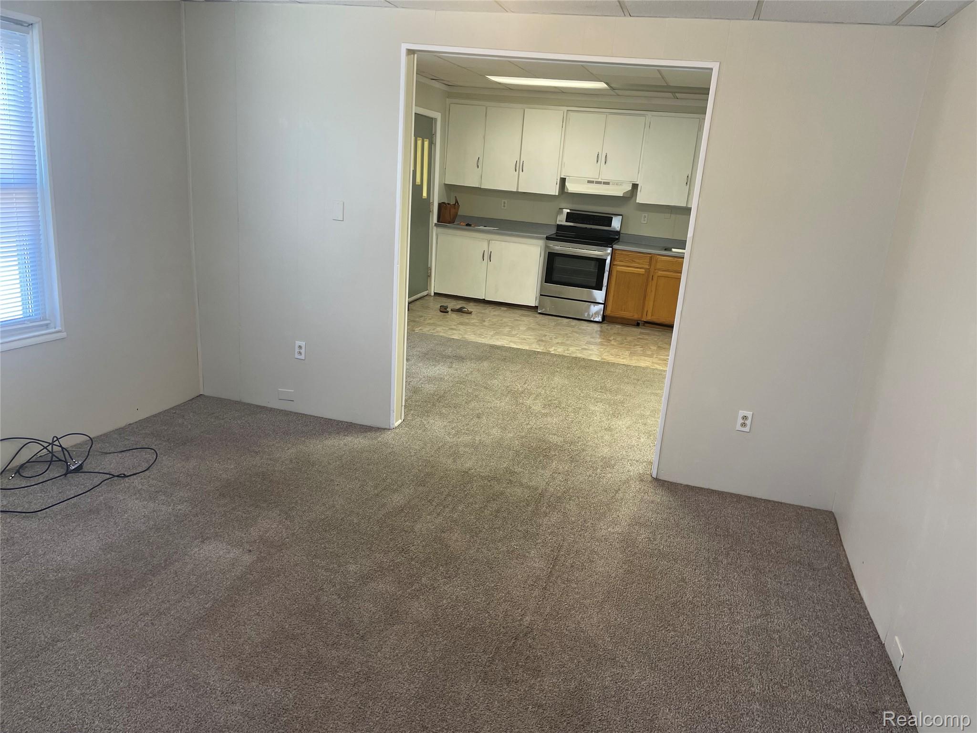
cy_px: 366
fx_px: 734
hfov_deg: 67.3
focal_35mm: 26
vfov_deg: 53.1
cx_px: 488
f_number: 1.6
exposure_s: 1/60
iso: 64
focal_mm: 4.2
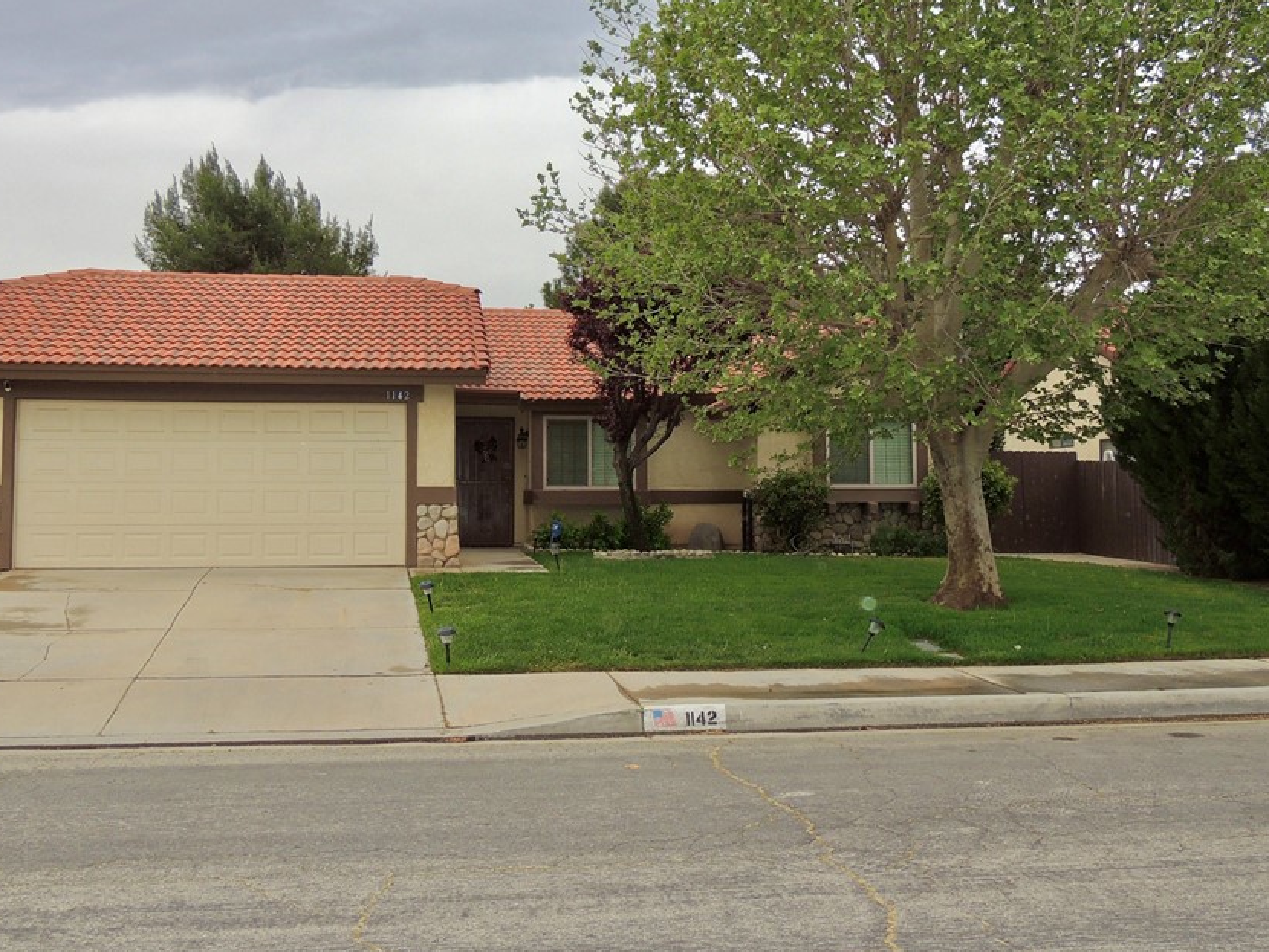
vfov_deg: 38.6
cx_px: 590
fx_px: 1357
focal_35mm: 37
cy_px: 402
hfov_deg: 50.1
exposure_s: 1/640
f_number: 3.1
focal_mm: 5.3
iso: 100
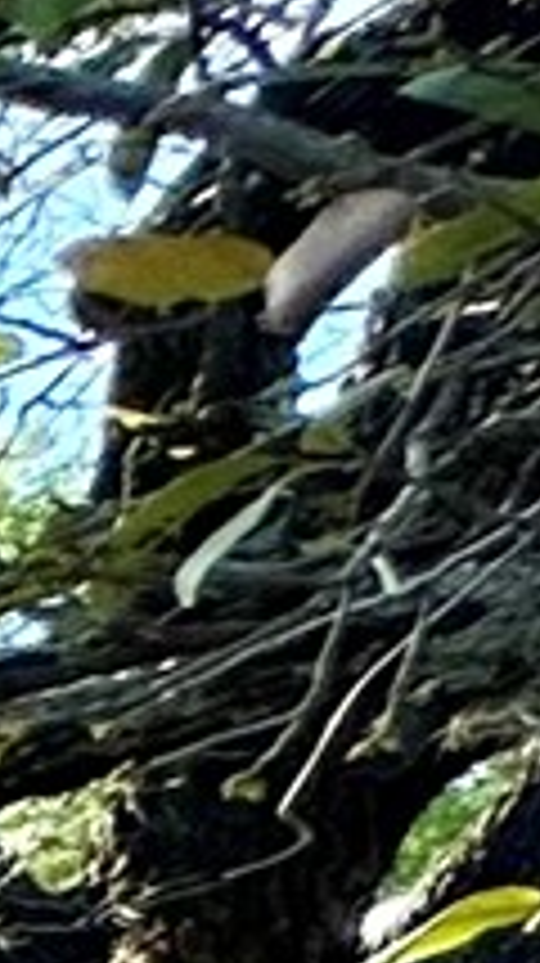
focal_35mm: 146
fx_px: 3725
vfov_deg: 11.8
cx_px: -4050
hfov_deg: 3.5
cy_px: 2358
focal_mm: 2.22
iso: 40
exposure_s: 1/489
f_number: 2.2
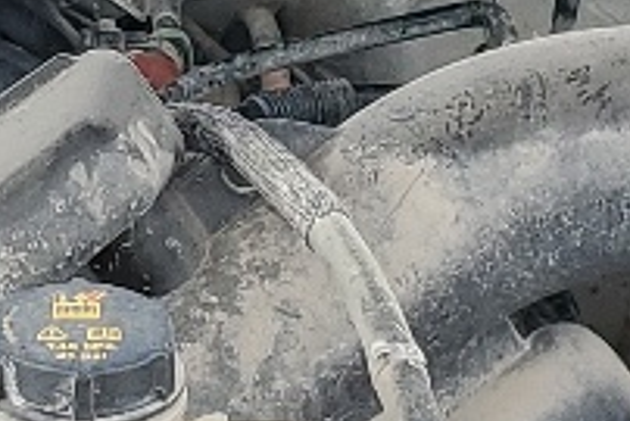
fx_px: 3748
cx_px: 12
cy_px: -143
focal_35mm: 214
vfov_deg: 6.4
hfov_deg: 9.5
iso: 50
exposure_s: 1/400
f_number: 1.5
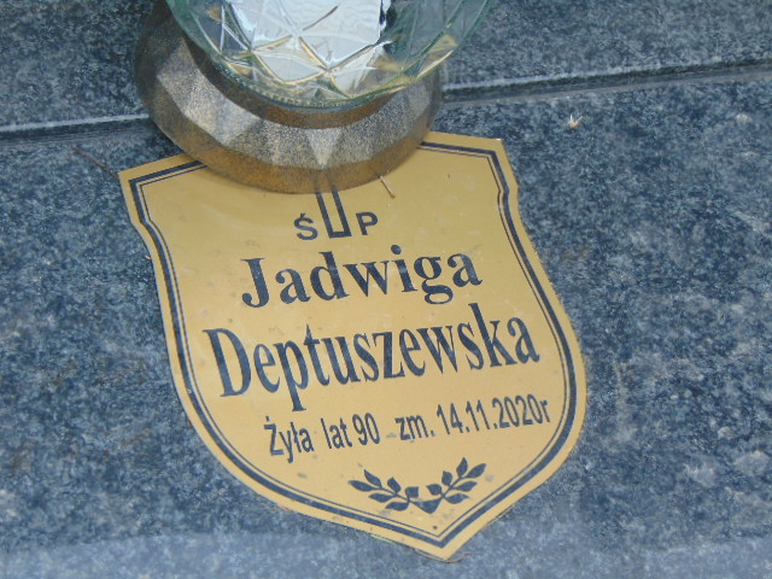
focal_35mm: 108
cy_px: 290
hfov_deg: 18.2
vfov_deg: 13.7
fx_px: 2409
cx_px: 386
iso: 80
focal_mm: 19.4
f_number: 3.9
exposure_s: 1/160
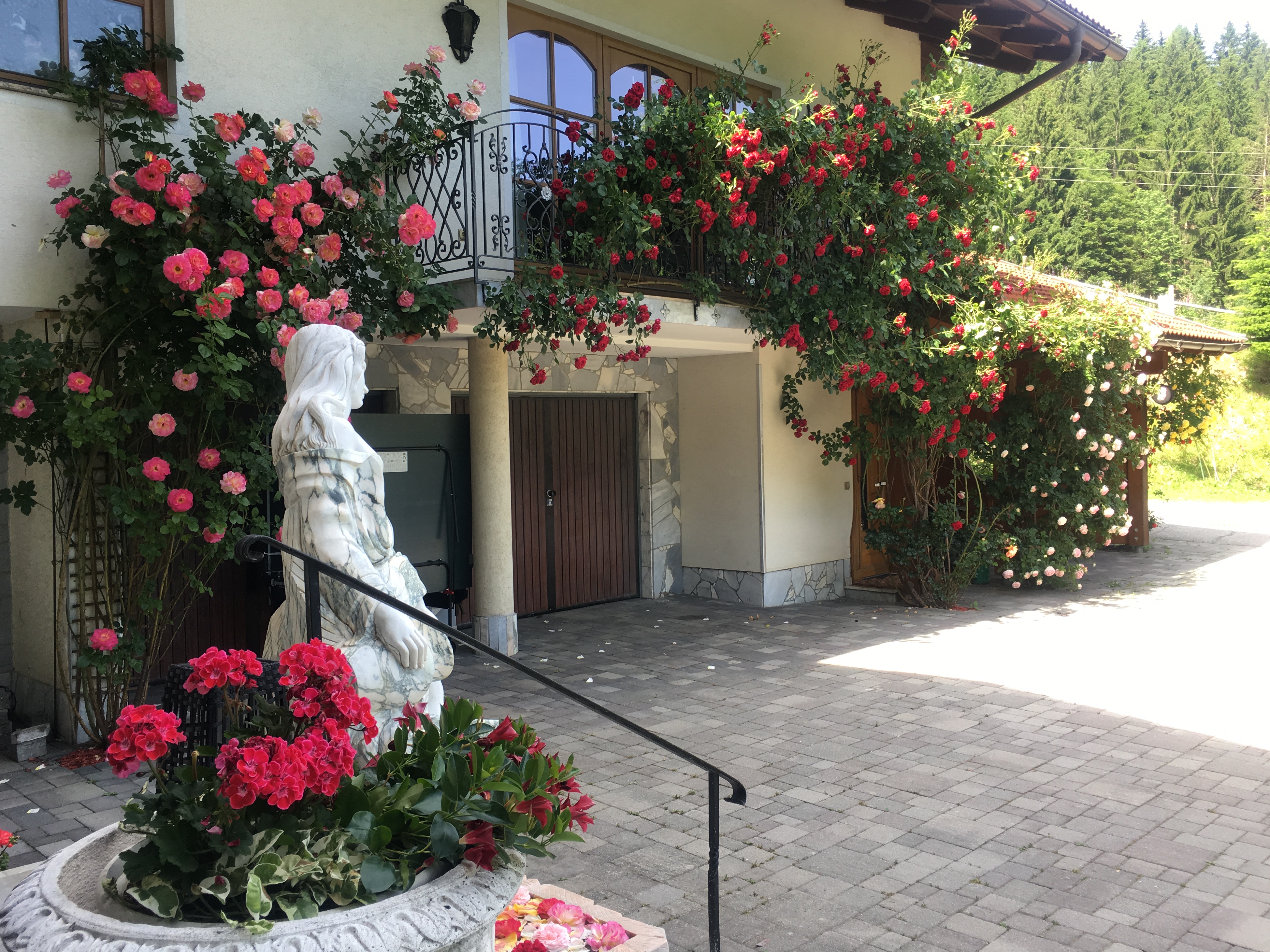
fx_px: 1101
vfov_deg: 46.8
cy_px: 465
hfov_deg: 60.0
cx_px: 627
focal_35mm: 30
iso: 25
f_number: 2.2
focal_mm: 4.15
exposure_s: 1/123
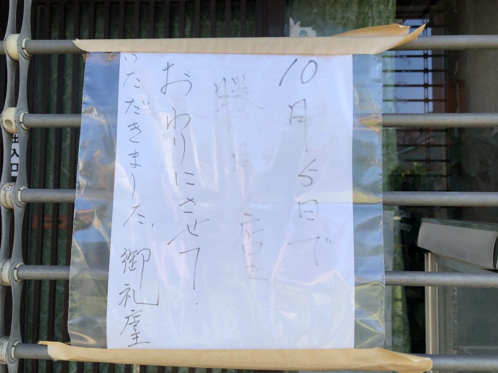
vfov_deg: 49.7
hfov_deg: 63.4
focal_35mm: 28
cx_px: 249
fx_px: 403
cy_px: 186
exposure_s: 1/578
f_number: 1.8
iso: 20
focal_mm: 3.99
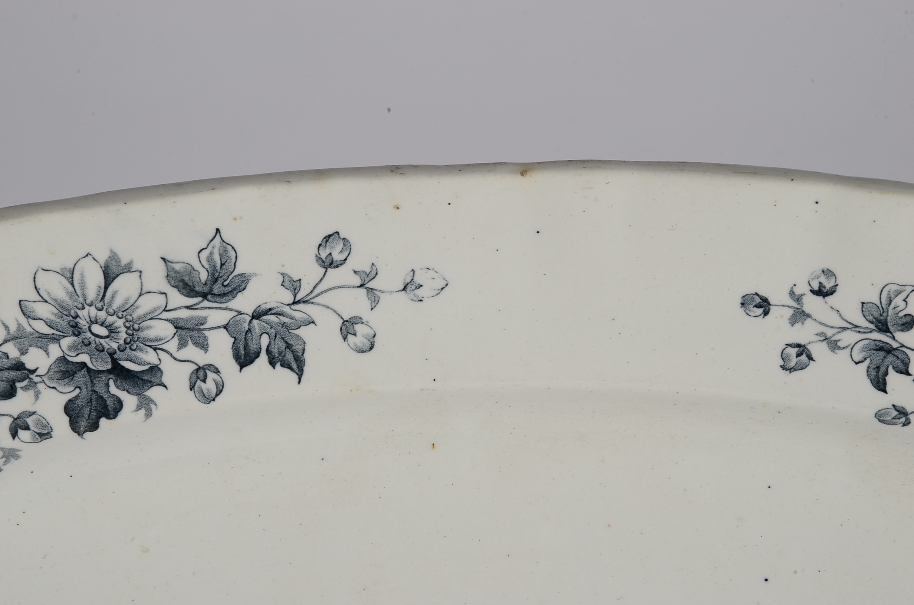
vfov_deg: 8.7
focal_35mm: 158
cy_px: 302
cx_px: 457
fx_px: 3990
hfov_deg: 13.1
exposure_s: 1/125
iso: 100
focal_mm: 105
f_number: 22
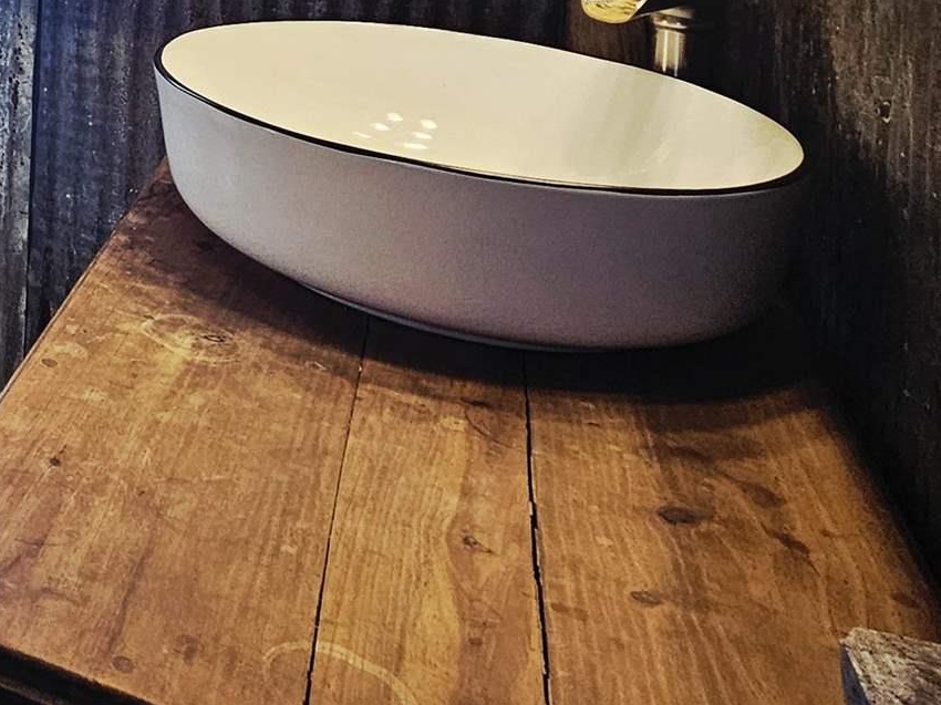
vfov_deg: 24.9
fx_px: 1277
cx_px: -368
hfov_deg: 29.6
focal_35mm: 47
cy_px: -303
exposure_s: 1/60.2
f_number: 2.2
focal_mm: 2.2
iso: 80
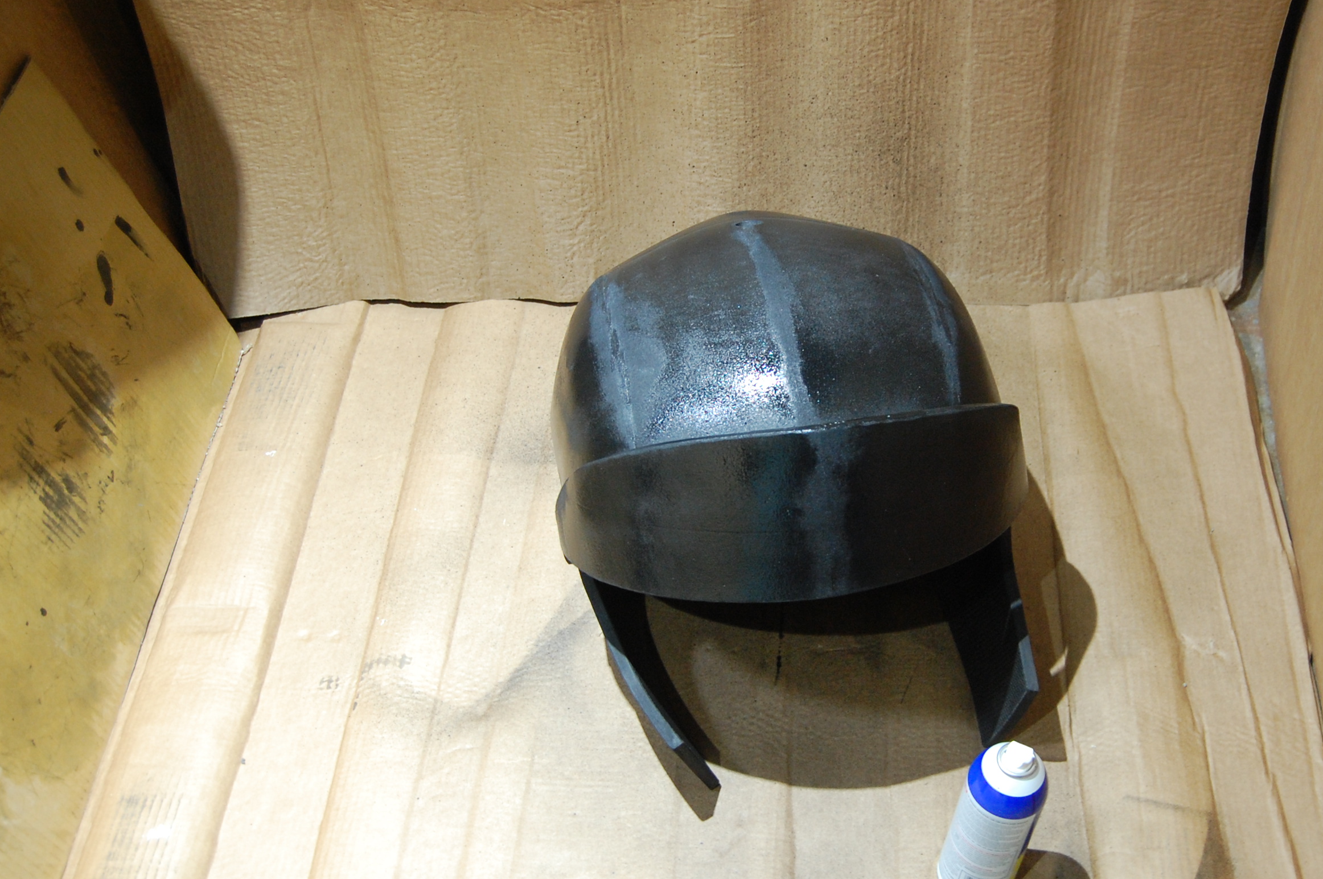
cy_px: 422
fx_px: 1639
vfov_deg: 30.0
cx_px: 770
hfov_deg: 43.8
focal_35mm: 45
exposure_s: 1/25
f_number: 3.8
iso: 800
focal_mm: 23
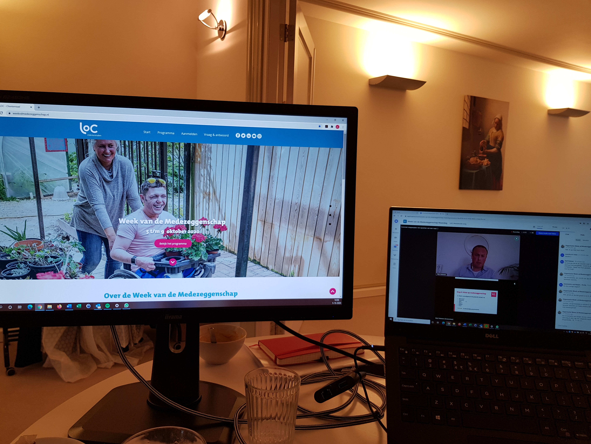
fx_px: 444
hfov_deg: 67.3
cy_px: 222
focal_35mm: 26
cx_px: 296
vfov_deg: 53.1
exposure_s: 1/50
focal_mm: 4.2
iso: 50
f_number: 1.7
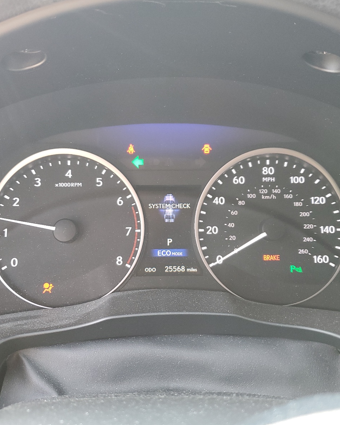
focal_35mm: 34
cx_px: 174
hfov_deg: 43.3
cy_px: 212
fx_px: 428
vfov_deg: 52.8
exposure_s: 1/60.2
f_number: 1.5
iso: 95
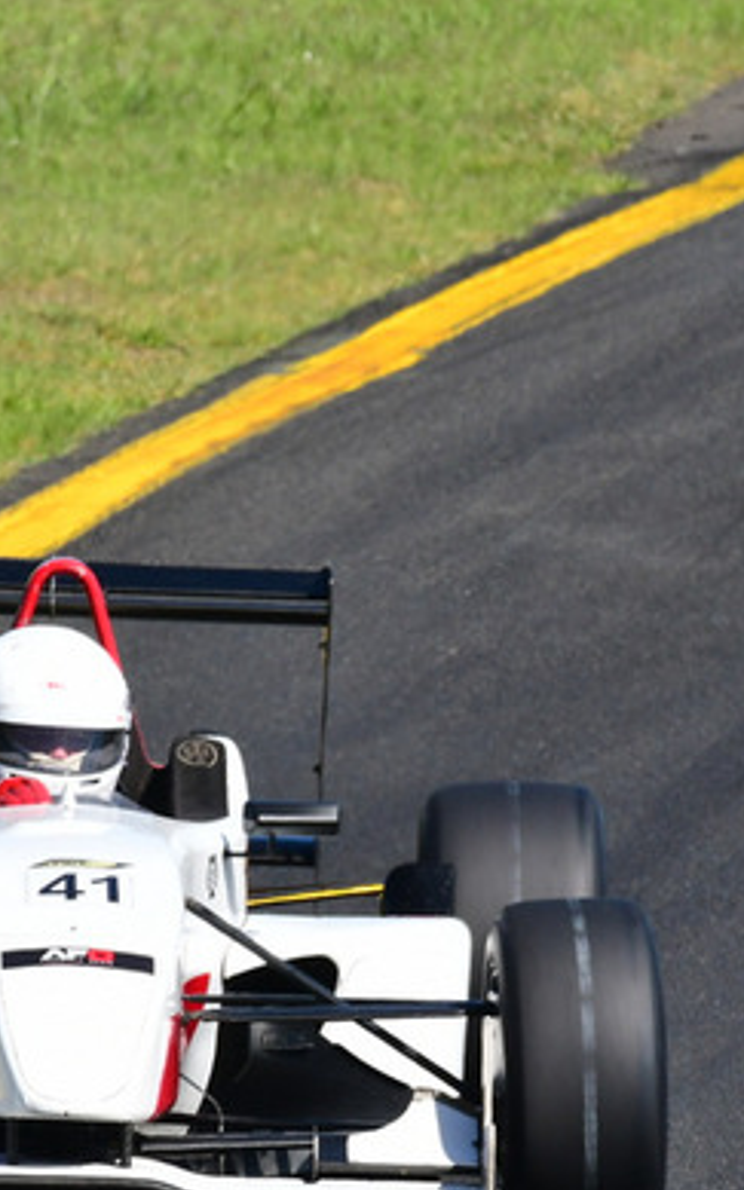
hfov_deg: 0.9
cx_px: 263
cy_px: 691
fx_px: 46961
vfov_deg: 1.5
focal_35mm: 1447
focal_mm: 460
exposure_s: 1/640
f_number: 11
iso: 500
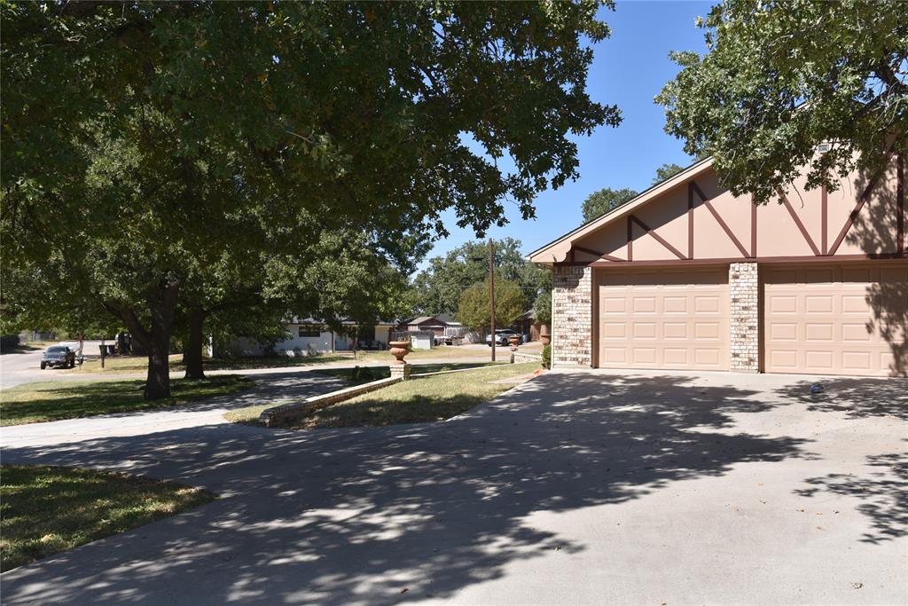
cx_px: 454
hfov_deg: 61.9
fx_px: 757
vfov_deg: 43.6
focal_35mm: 30
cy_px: 303
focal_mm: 30
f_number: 8
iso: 100
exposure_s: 1/200
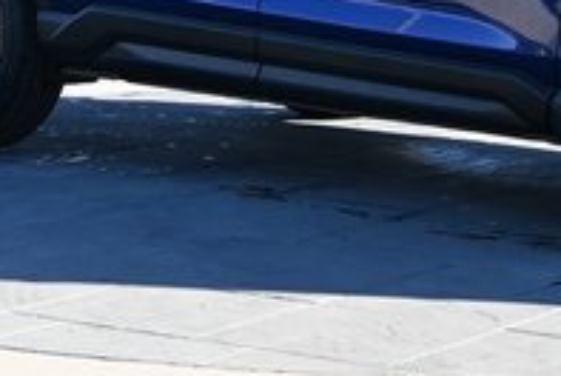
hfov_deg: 12.6
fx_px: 2507
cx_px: 584
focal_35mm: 161
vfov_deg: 8.4
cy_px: -218
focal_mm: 33
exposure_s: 1/250
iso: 140
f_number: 5.6
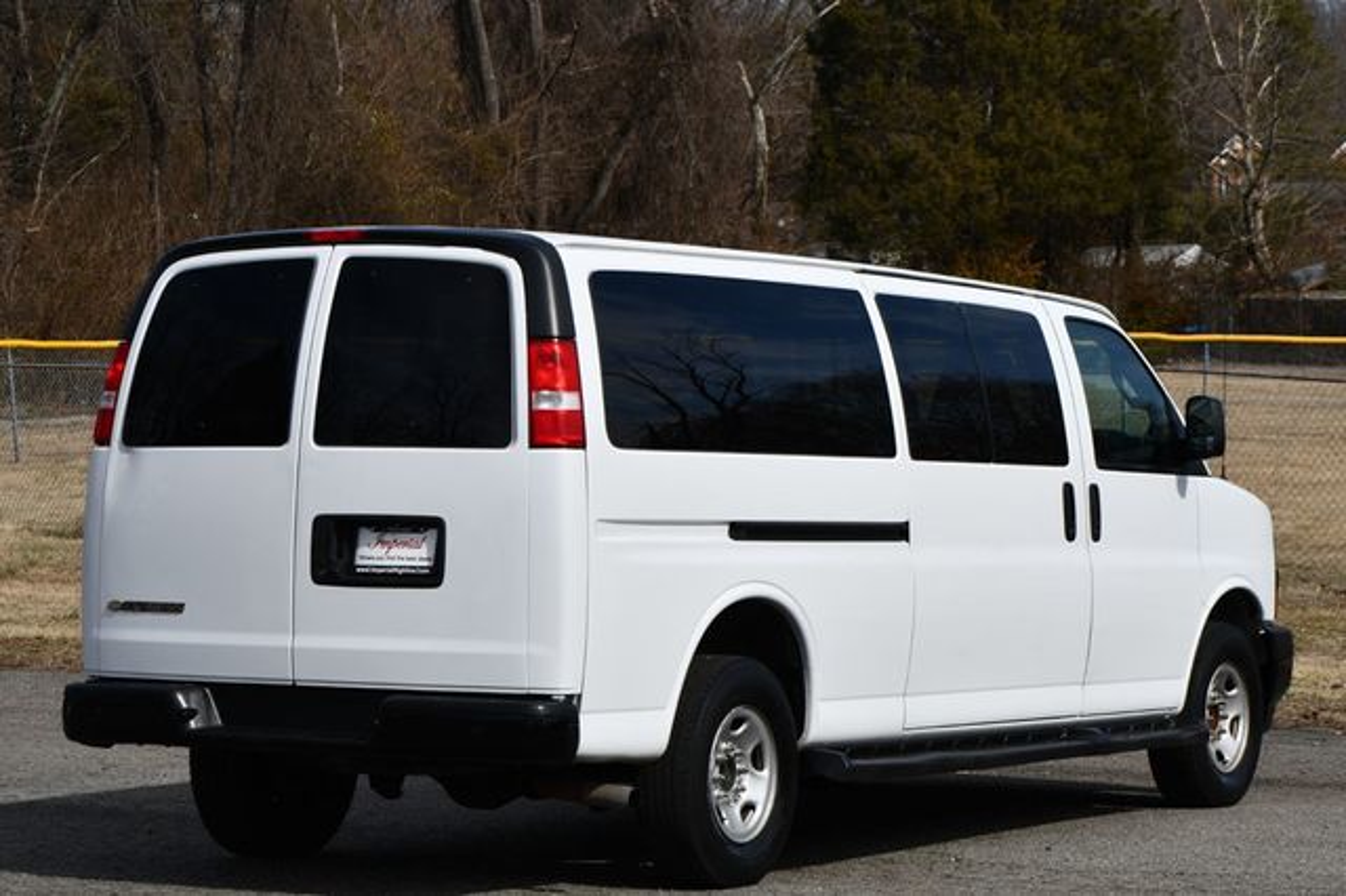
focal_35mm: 105
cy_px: 448
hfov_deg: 19.5
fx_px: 3924
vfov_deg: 13.0
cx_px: 673
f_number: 9
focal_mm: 70
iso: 100
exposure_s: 1/320
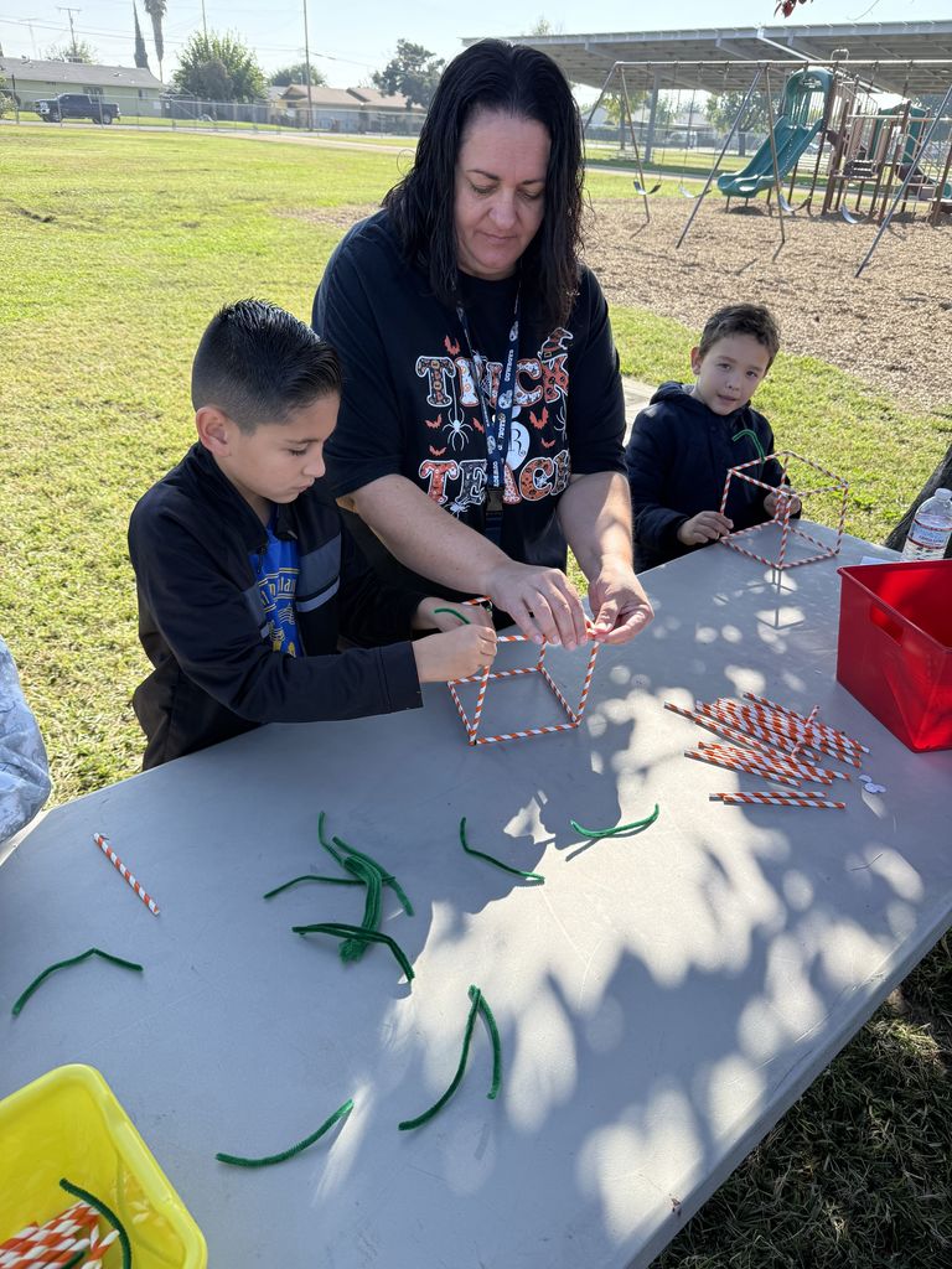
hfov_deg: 56.8
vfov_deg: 71.6
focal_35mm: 24
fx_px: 880
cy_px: 634
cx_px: 476
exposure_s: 1/1727
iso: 100
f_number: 1.78
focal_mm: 6.76
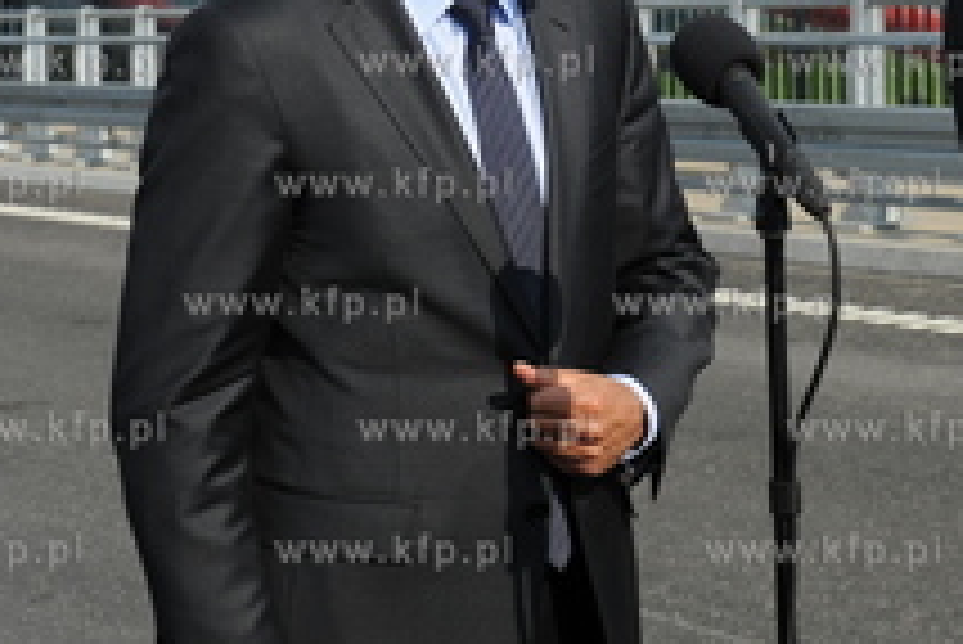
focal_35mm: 112
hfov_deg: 18.2
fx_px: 2998
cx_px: 634
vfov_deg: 12.2
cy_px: 122
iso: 200
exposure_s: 1/400
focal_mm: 60
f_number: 10
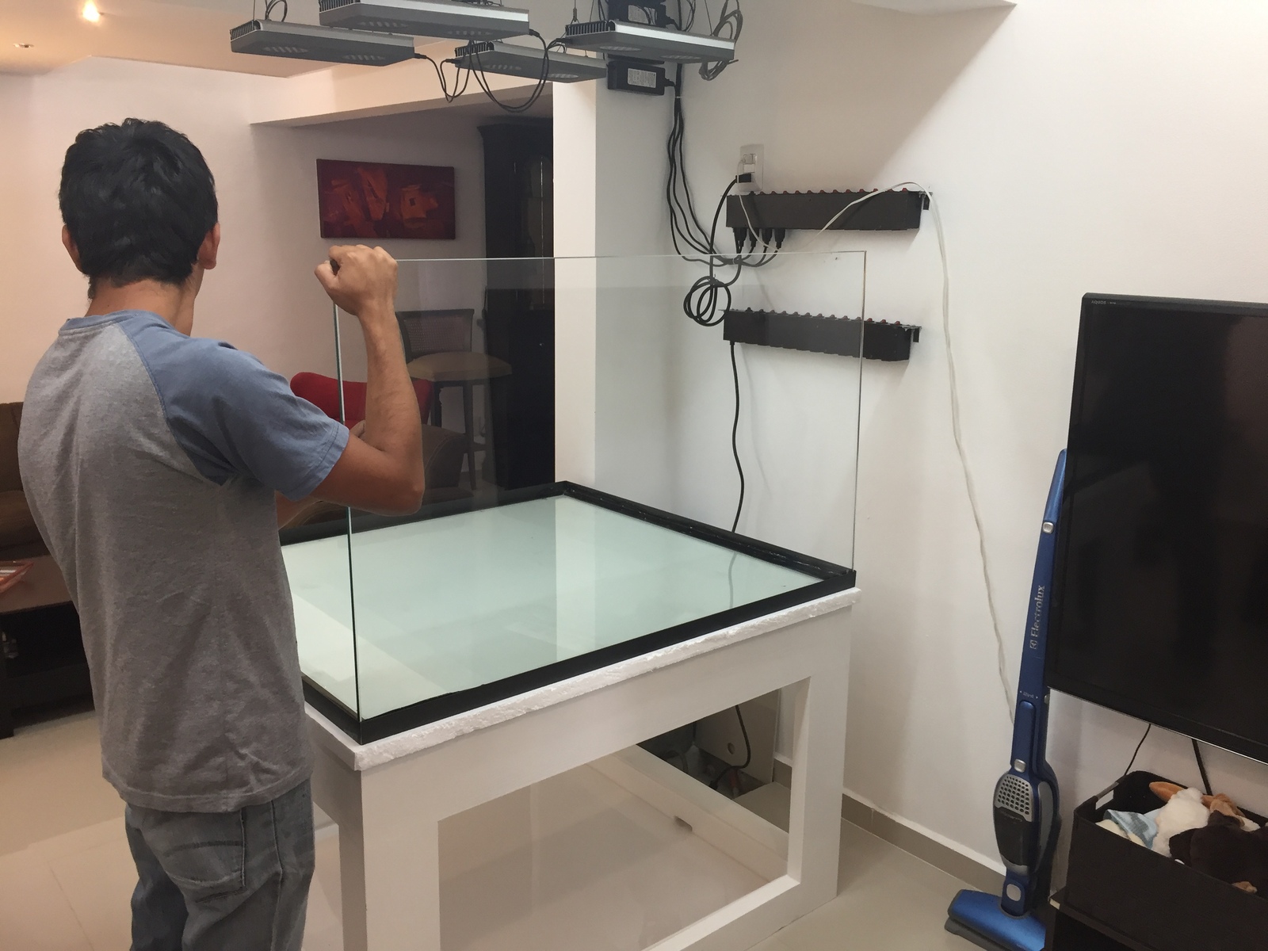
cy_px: 476
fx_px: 1062
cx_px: 634
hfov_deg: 61.7
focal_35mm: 29
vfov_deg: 48.2
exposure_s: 1/30
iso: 64
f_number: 2.2
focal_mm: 4.15
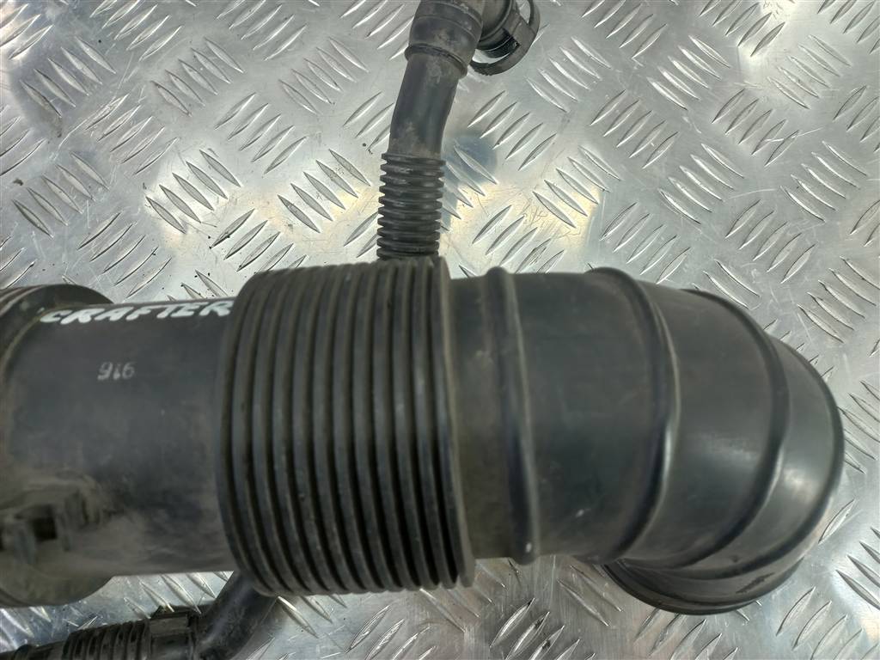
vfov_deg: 54.9
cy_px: 330
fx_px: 636
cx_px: 440
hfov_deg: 69.4
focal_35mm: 25
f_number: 1.8
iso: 64
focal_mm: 4.6
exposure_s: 1/50
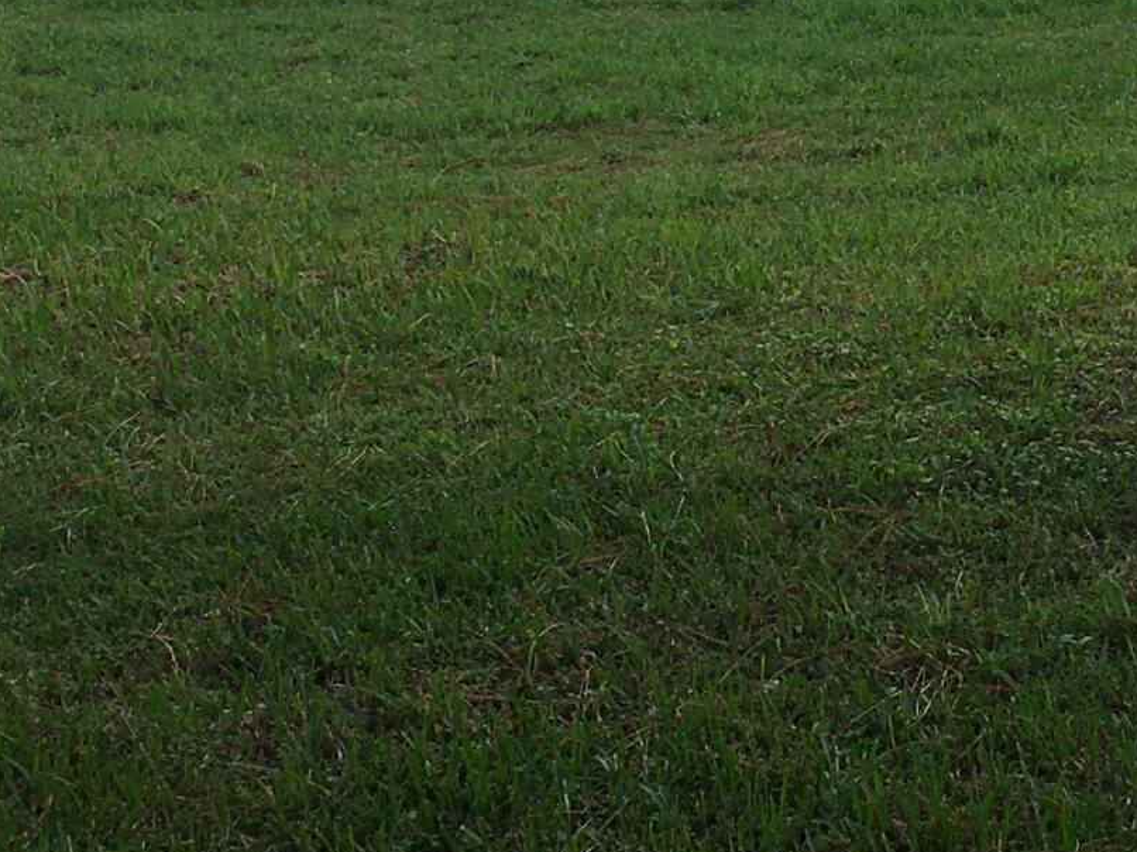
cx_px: 890
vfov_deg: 13.6
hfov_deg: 18.1
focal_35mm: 108
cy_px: 135
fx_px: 3546
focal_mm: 4.15
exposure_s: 1/1221
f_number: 2.2
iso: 25
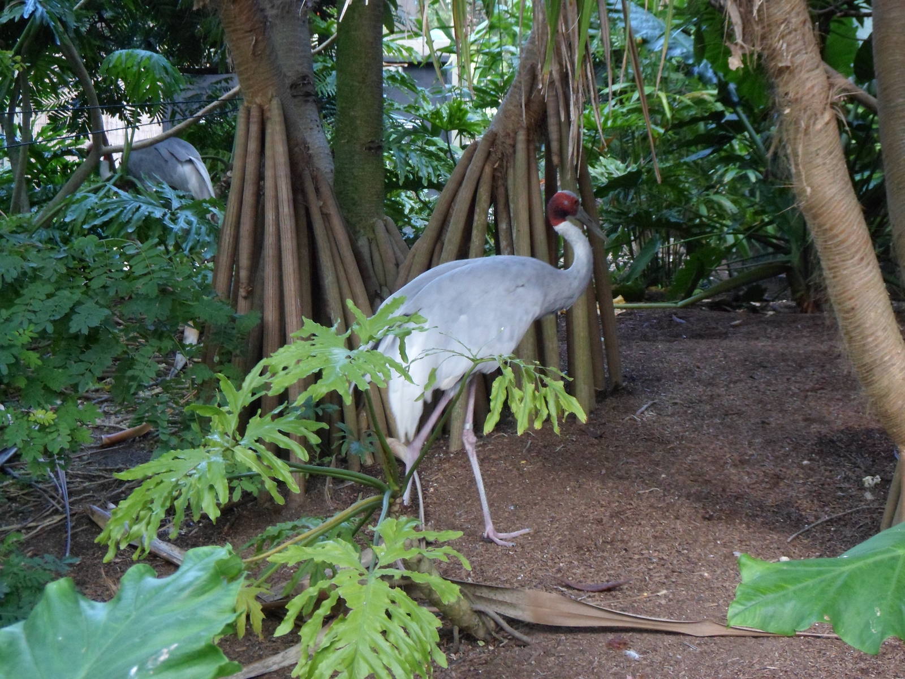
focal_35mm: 84
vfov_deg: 17.6
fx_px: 2196
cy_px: 340
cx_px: 452
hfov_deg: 23.3
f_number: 5.1
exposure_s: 1/45
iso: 320
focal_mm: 14
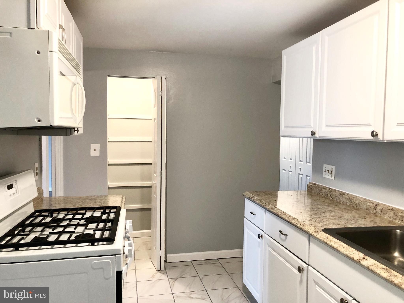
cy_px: 152
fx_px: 327
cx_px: 202
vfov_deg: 49.7
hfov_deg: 63.4
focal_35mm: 28
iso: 40
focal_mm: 3.99
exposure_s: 1/17
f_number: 1.8
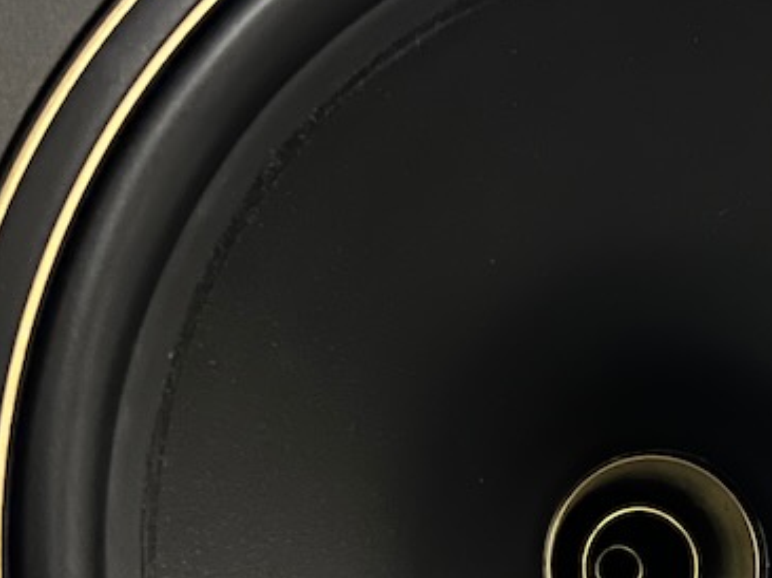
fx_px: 2028
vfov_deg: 15.9
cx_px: 770
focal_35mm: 91
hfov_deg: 20.8
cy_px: 580
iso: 800
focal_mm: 5.7
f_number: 1.5
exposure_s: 1/17
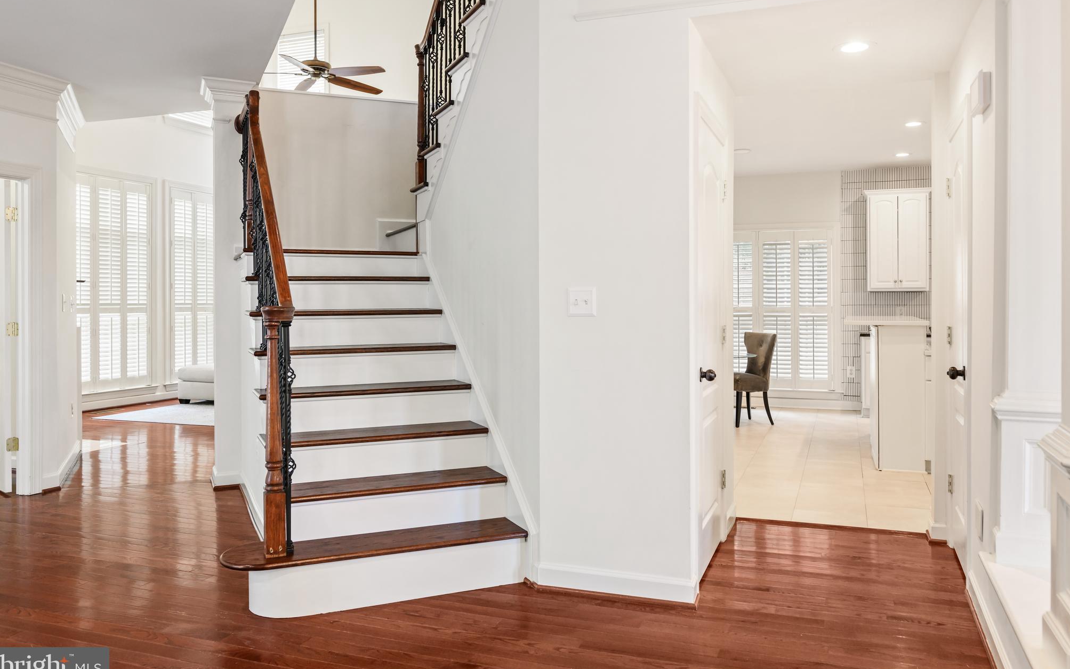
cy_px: 322
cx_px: 537
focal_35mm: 27
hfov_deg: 69.4
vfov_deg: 46.7
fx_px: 773
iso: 1000
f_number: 5.6
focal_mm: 25.5
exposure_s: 1/15
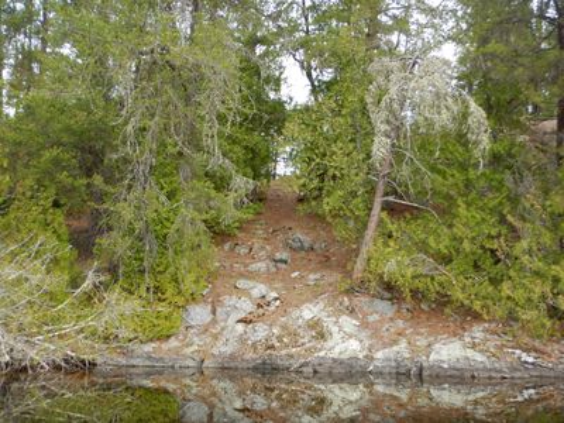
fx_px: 652
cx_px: 282
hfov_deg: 46.8
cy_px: 212
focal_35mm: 40
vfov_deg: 36.0
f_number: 4.2
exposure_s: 1/125
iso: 125
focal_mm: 7.2
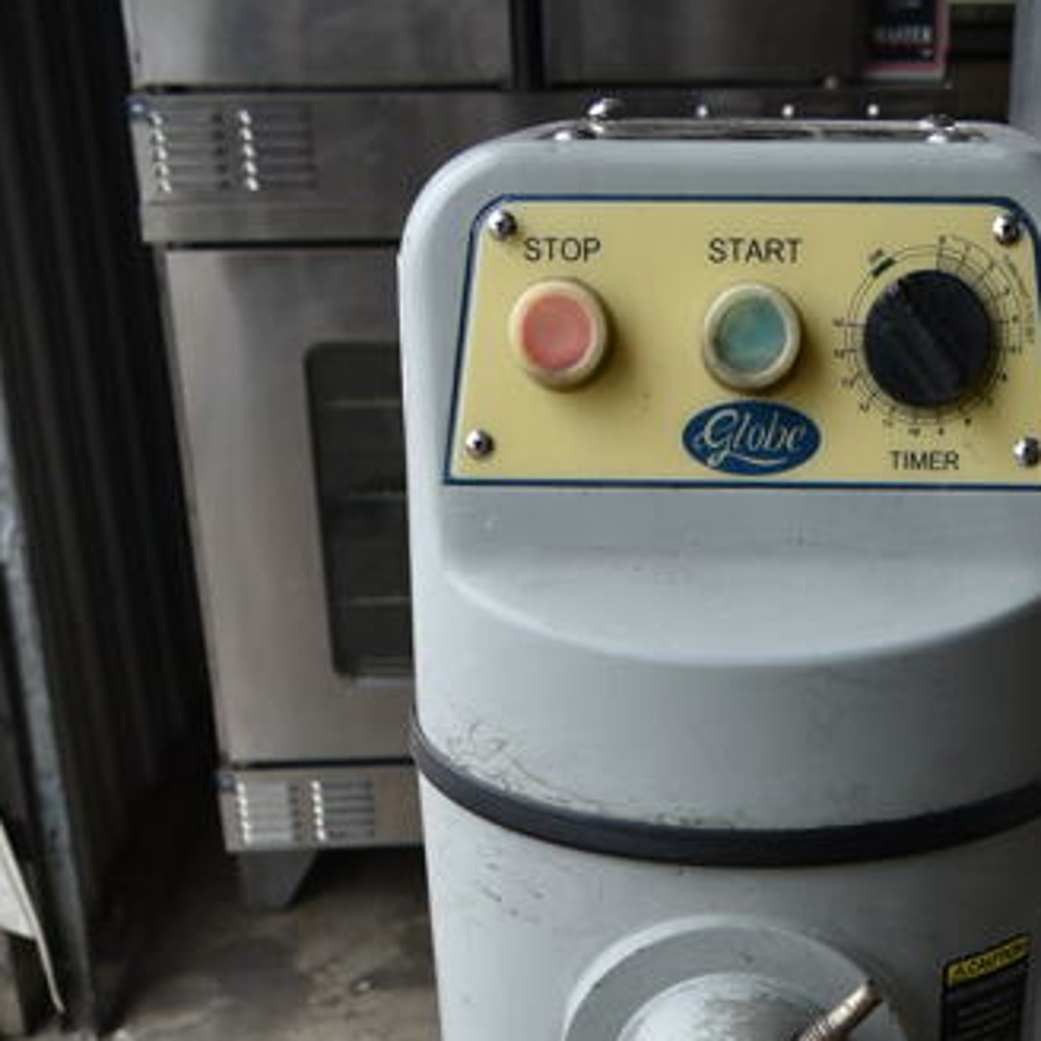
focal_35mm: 64
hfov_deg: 26.6
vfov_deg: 24.0
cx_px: 759
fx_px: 2178
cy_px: 1309
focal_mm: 18
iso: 100
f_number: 5.6
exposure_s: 1/125
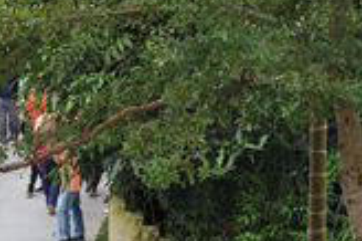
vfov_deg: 6.7
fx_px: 1959
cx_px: -60
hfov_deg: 10.4
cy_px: 522
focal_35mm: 195
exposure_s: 1/40
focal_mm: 40
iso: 640
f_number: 6.3
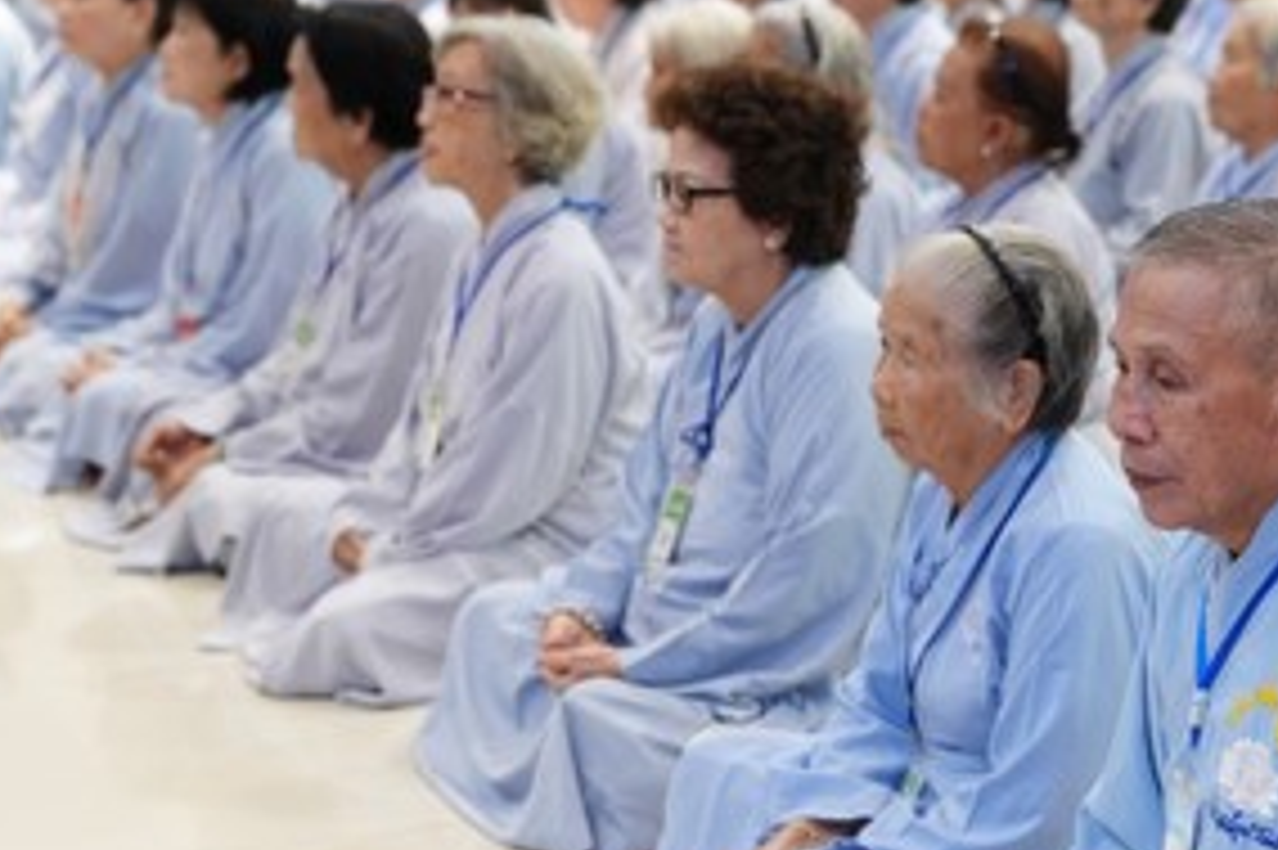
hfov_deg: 18.1
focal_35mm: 112
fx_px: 3974
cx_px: 1040
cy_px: 524
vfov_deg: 12.2
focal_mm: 49
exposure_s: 1/100
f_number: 2.8
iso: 2000
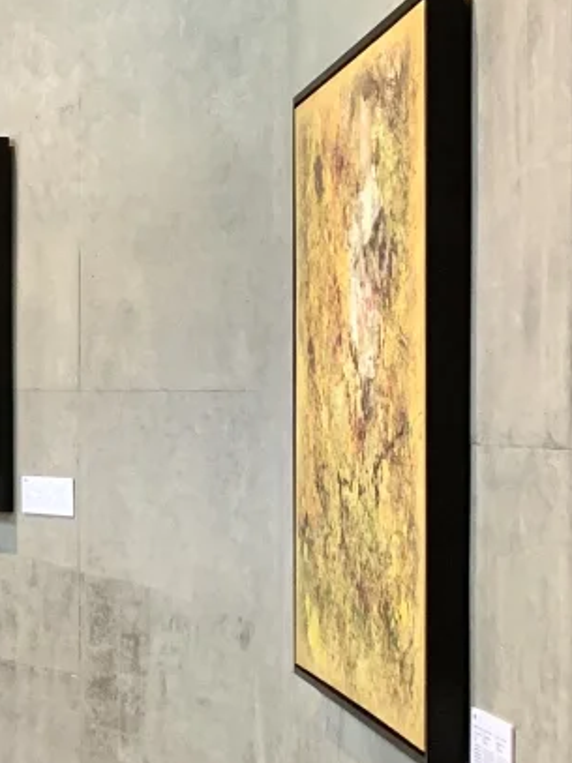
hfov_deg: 14.3
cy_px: 409
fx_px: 2028
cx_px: -431
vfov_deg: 21.3
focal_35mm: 92
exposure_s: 1/60
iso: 250
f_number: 1.8
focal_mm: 4.25
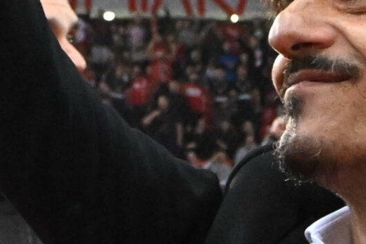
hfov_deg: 20.1
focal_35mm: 101
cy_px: -6
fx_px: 1027
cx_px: 248
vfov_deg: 13.4
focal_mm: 14
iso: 3200
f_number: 4
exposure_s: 1/400
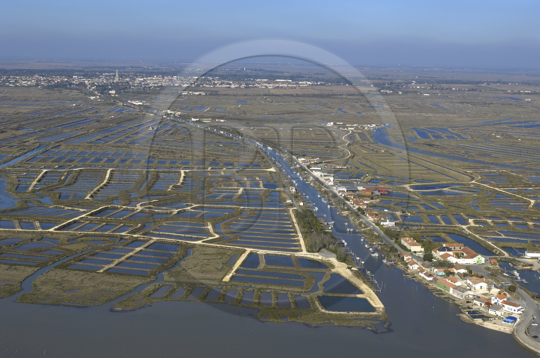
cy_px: 179
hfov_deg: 35.1
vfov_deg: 23.7
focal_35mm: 57
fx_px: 854
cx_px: 270
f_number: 5
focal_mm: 38
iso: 100
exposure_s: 1/750
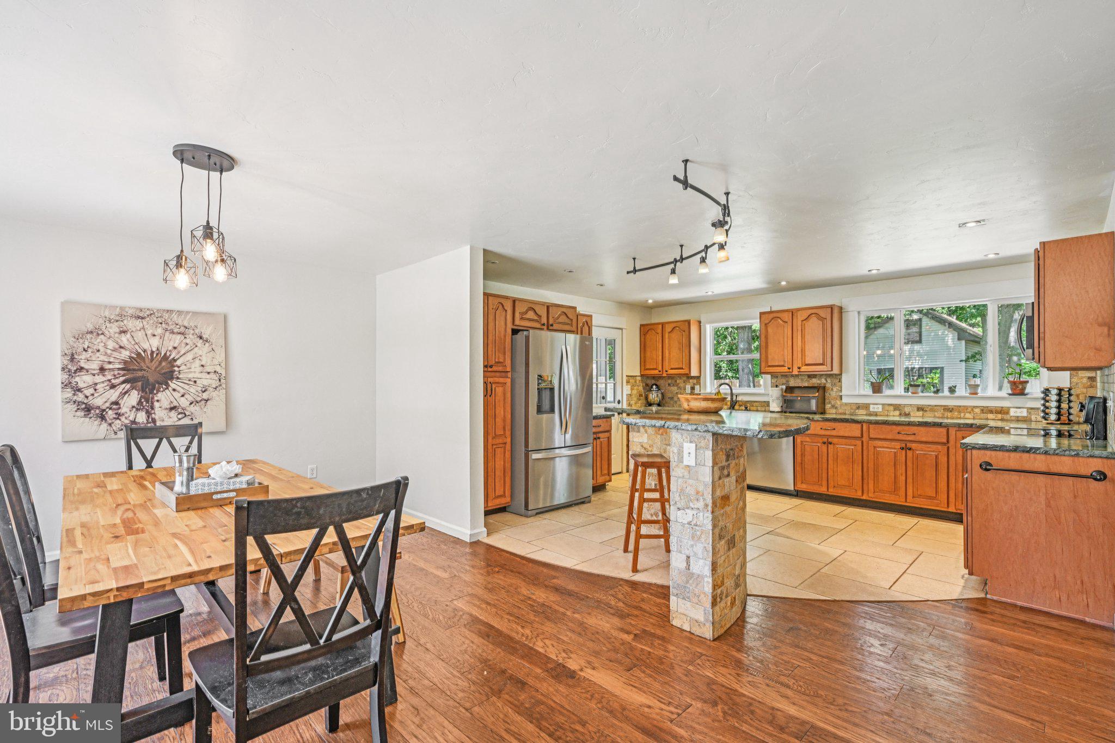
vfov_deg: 73.7
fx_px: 495
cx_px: 558
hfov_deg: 96.7
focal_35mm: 16
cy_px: 372
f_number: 8
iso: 800
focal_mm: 16
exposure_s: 1/40
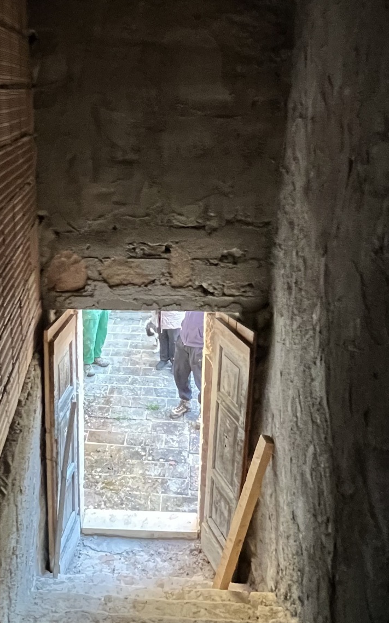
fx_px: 526
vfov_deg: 60.3
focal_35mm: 31
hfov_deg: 40.4
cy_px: 228
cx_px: 153
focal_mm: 1.57
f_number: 1.8
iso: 1000
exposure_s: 1/48
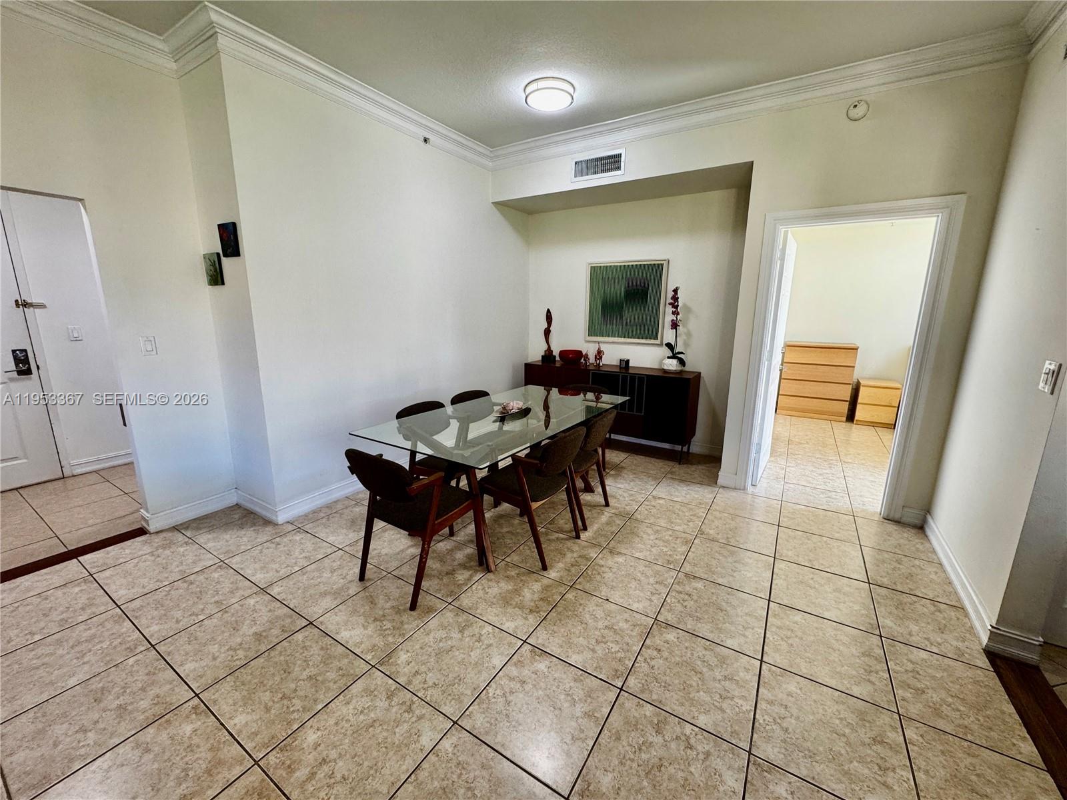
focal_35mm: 14
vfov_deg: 85.7
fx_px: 432
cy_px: 400
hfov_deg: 102.1
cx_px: 534
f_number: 2.2
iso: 200
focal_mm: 2.22
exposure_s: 1/120
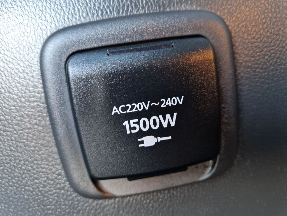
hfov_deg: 73.9
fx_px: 191
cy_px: 108
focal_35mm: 23
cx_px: 144
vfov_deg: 58.9
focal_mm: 5.4
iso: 640
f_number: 1.8
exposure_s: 1/30
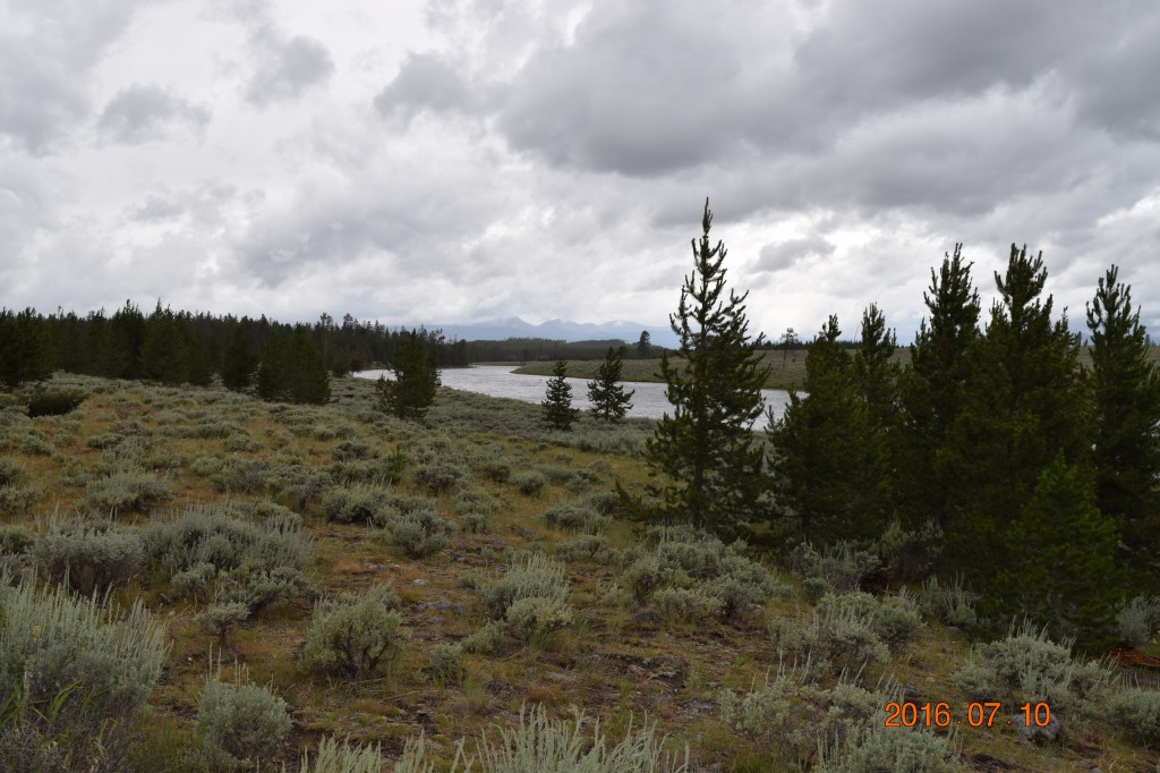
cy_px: 386
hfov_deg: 47.9
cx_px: 580
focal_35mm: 40
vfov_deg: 33.0
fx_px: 1305
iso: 100
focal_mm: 27
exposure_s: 1/200
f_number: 7.1
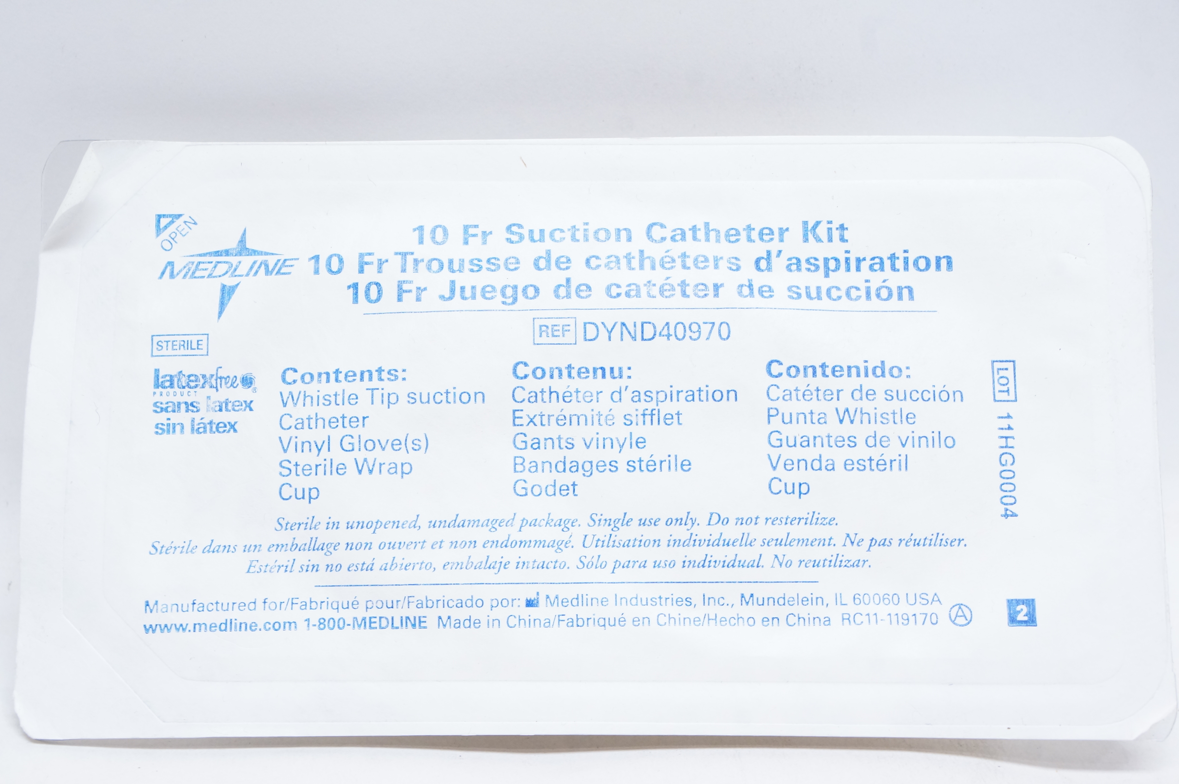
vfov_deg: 23.7
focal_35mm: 57
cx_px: 590
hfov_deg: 35.1
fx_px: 1865
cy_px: 392
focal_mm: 38
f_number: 10
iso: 800
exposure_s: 1/15
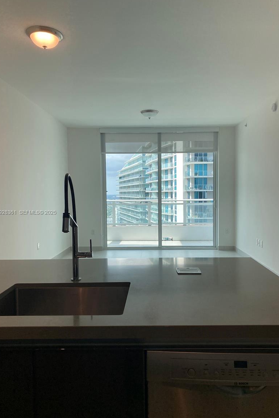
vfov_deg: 65.5
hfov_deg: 46.4
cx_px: 152
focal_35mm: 28
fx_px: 325
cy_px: 213
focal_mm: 4.25
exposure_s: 1/369
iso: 32
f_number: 1.8
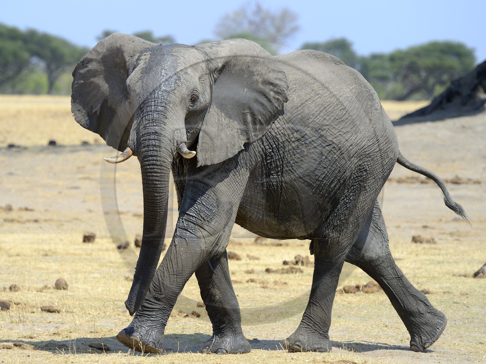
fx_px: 3818
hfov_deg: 7.3
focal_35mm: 272
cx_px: 240
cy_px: 182
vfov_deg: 5.5
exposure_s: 1/640
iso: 200
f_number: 6.3
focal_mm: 250
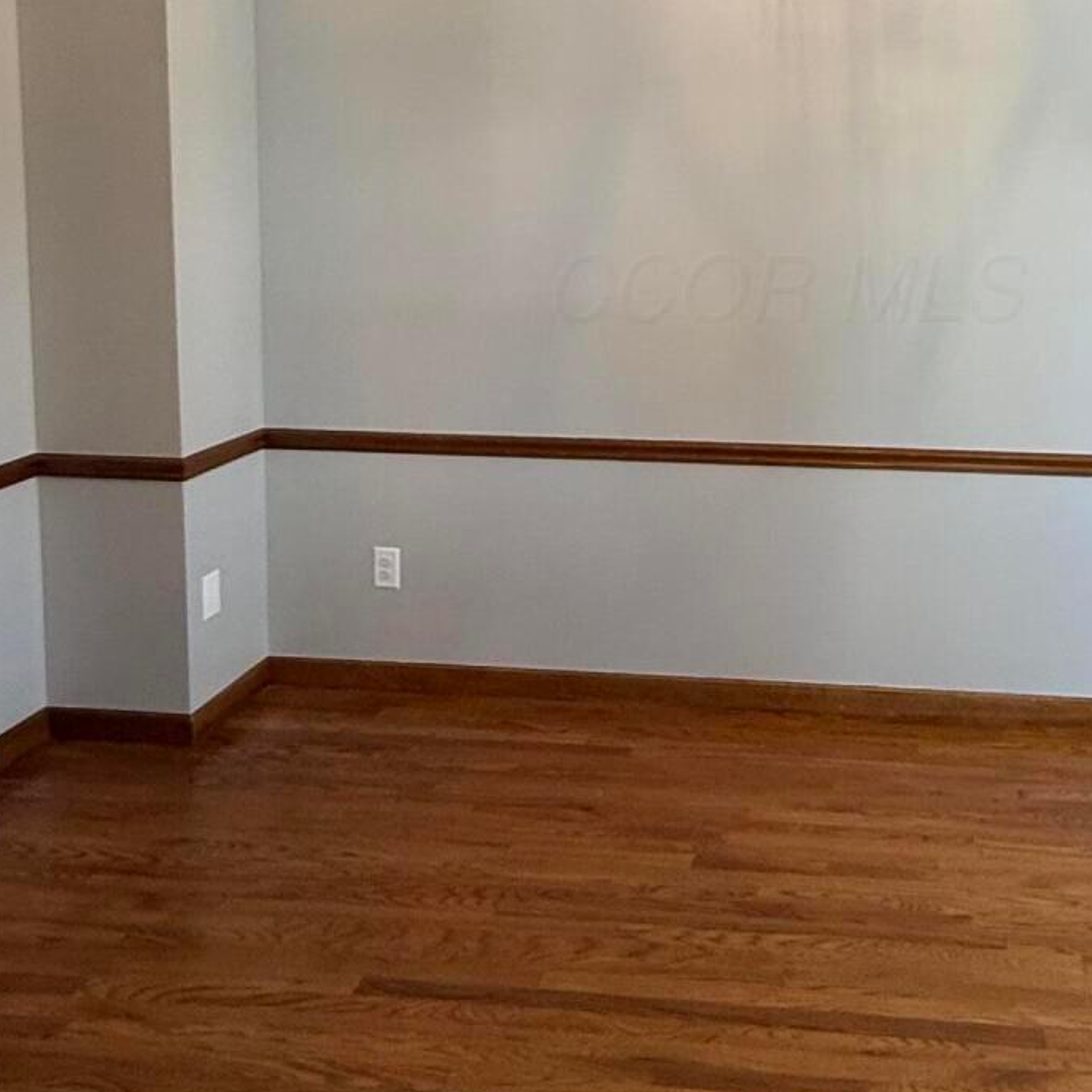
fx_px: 1285
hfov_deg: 44.8
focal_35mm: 36
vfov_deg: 44.7
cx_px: 788
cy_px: 288
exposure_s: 1/60
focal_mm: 2.22
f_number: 2.2
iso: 200
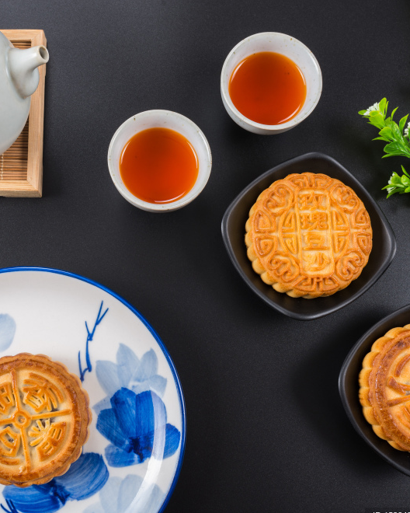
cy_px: 265
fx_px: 774
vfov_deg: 36.7
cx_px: 151
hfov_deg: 29.6
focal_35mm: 51
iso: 100
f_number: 13
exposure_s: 1/160
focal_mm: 35
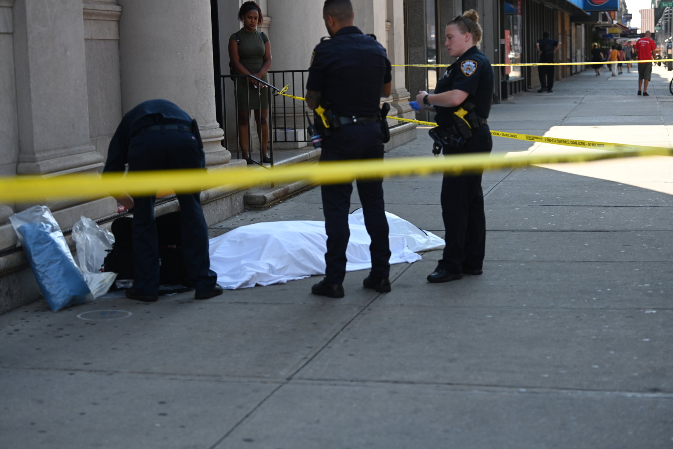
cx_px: 336
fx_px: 1402
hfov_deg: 27.0
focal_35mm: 75
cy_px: 224
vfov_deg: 18.2
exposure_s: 1/2000
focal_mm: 75
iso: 640
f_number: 3.5
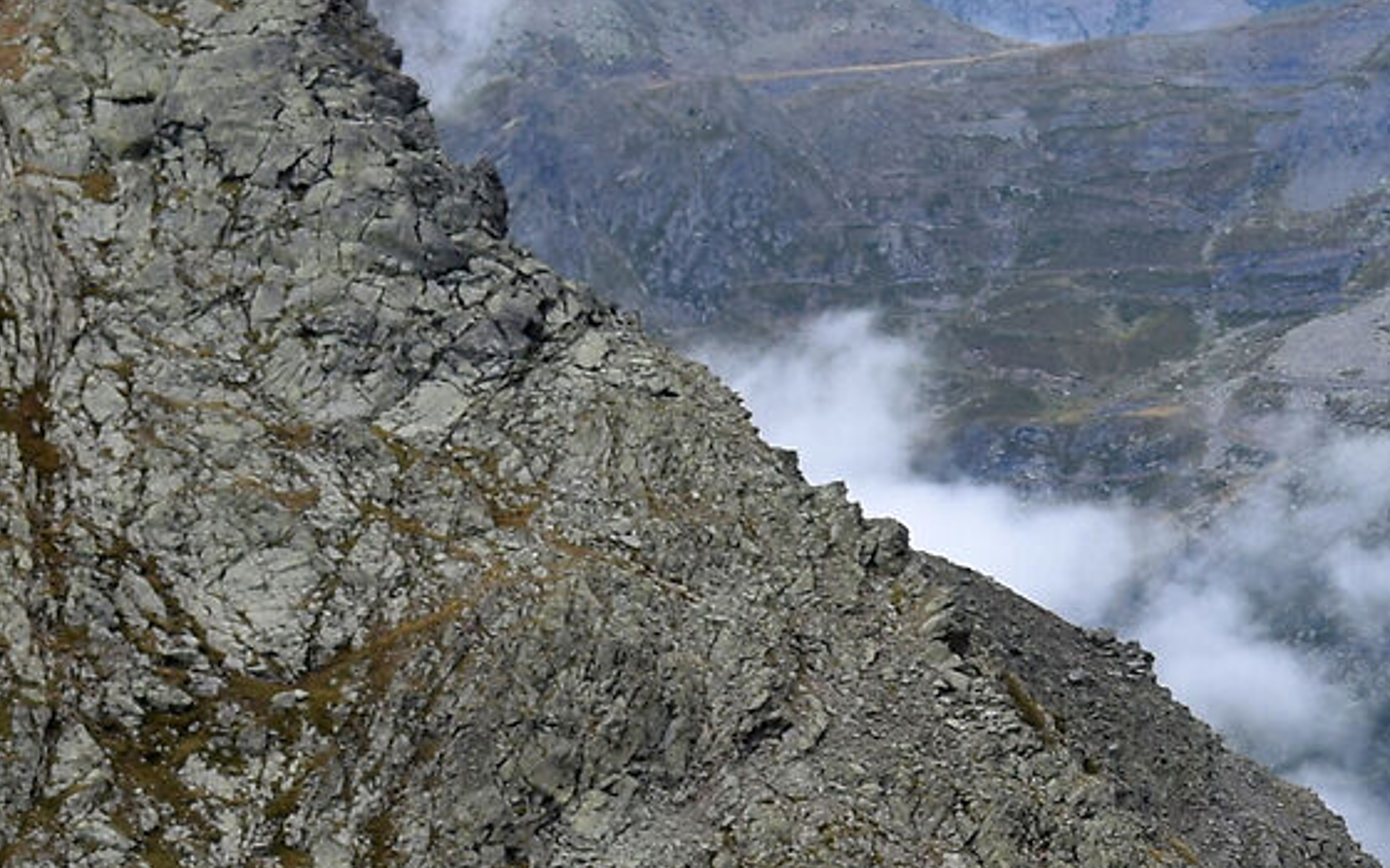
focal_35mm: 229
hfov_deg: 8.7
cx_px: 2639
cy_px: 1934
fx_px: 8682
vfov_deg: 5.6
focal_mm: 35
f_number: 8
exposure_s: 1/125
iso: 100
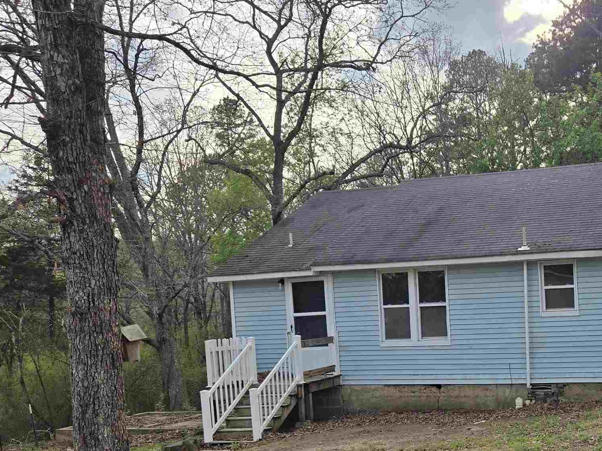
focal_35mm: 47
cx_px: 534
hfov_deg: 37.9
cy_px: 338
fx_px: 817
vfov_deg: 30.4
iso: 25
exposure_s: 1/1358
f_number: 1.8
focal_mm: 5.4
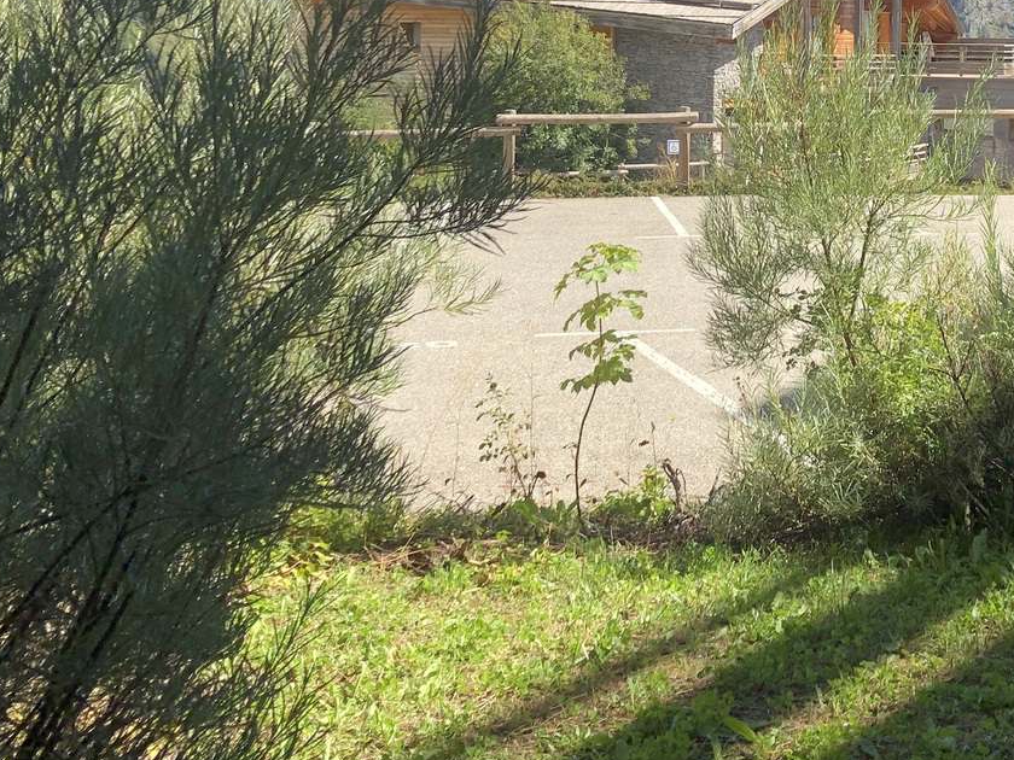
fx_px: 1875
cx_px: 773
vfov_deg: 22.2
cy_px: 41
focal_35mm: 64
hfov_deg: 29.7
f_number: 1.8
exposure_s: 1/1372
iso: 20
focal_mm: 4
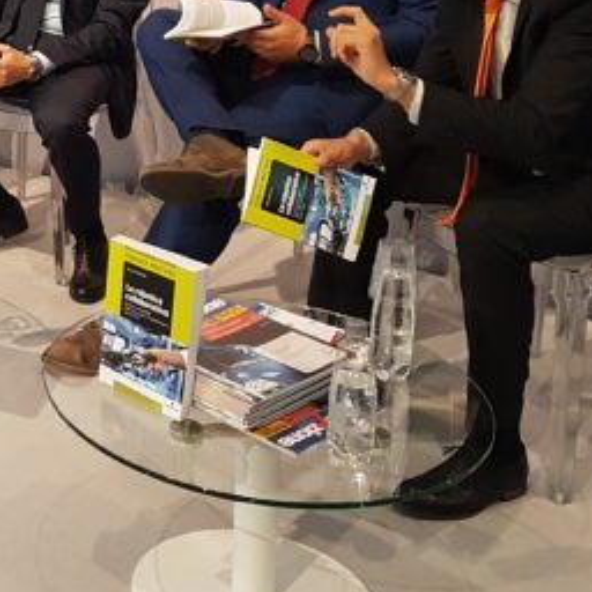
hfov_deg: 23.3
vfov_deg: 23.8
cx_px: -76
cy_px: -12
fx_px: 1335
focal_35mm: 69
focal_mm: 4.2
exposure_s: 1/50
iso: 160
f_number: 1.7
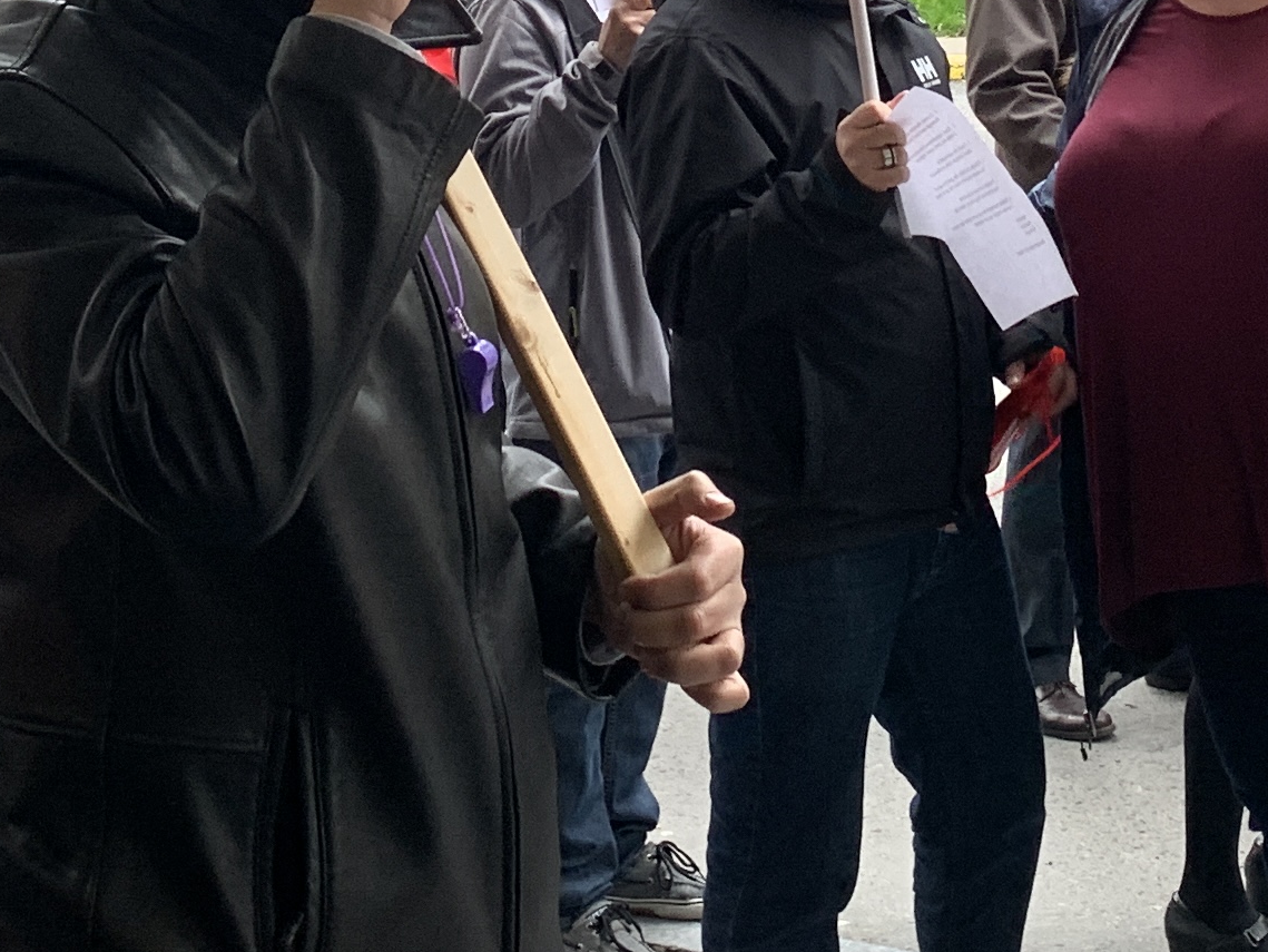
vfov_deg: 15.4
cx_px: 832
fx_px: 3371
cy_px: -238
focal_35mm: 92
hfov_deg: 21.2
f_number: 1.8
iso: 80
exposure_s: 1/121
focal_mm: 4.25
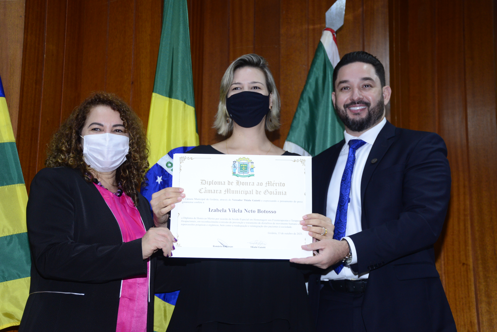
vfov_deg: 21.9
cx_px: 248
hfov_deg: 32.4
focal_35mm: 62
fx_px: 856
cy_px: 166
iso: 2000
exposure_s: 1/125
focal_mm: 62
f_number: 5
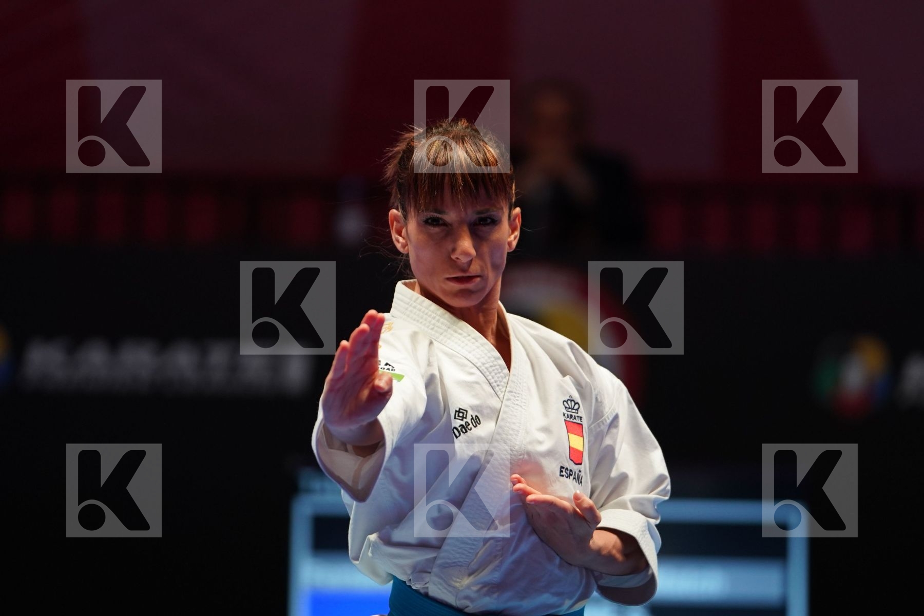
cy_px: 308
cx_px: 462
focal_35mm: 297
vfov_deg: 4.6
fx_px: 7622
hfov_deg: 6.9
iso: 1000
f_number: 2.8
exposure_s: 1/500
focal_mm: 198
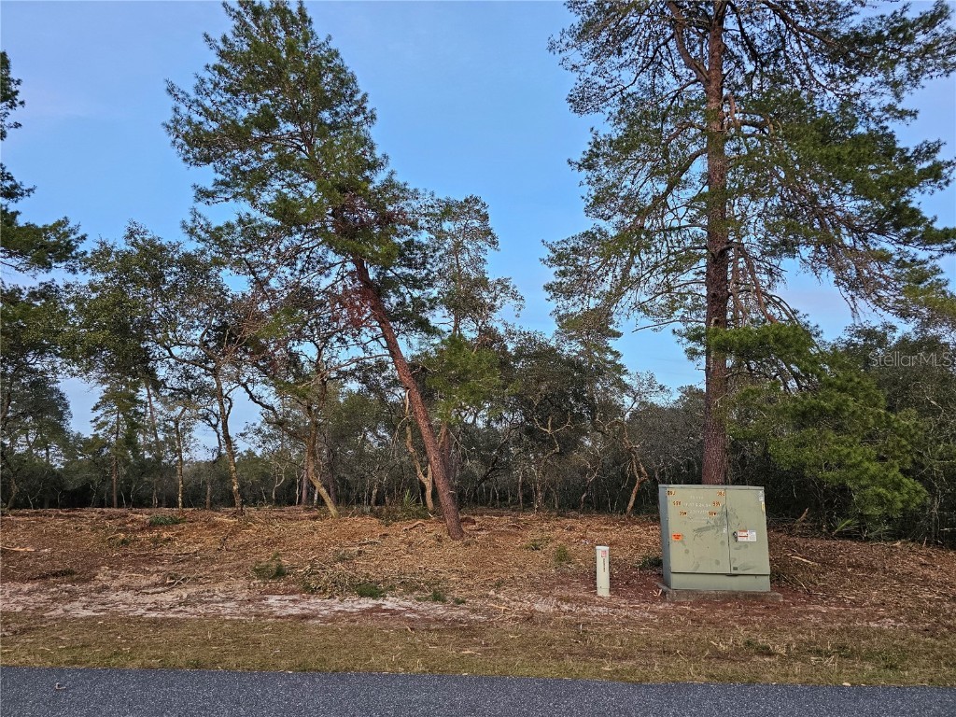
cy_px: 358
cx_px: 478
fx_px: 635
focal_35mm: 23
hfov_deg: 73.9
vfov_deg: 58.9
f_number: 1.7
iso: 250
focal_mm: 6.3
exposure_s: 1/359
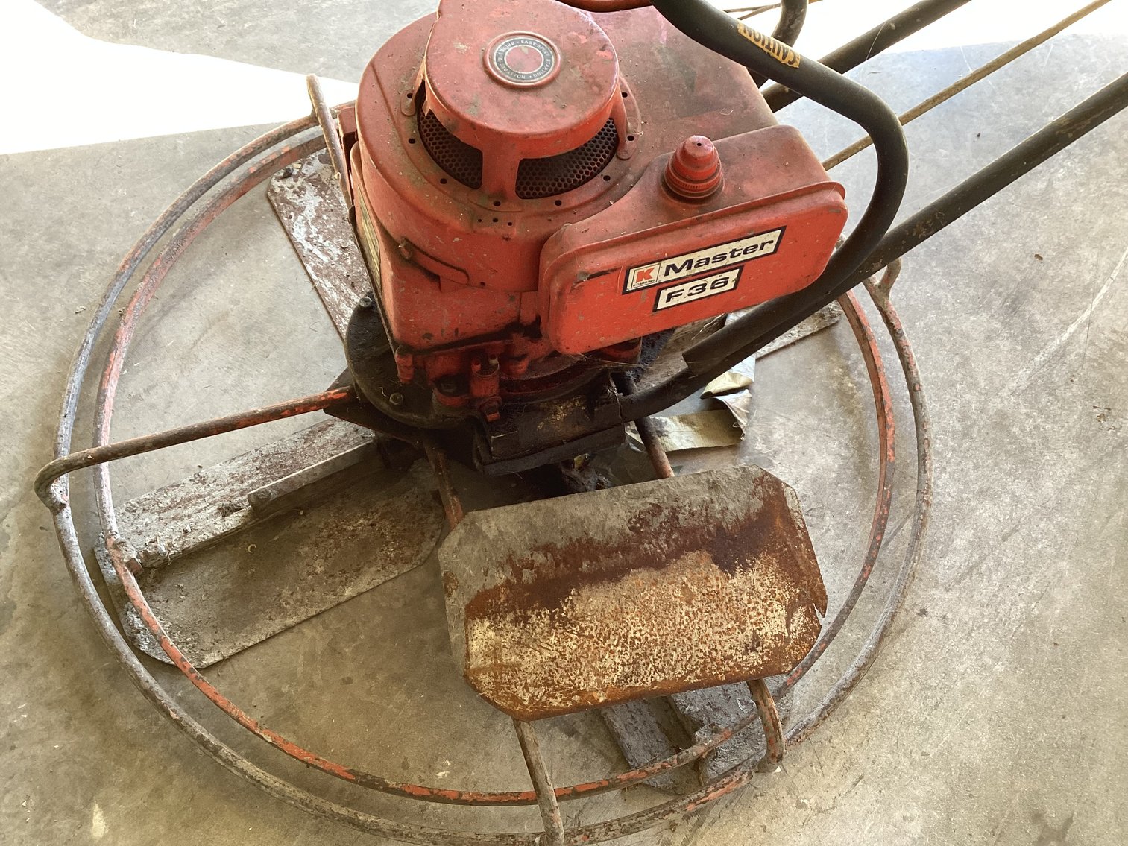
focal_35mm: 31
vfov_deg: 45.4
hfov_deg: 58.3
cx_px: 564
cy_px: 423
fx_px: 1010
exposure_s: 1/60
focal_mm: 3.3
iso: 80
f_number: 2.4
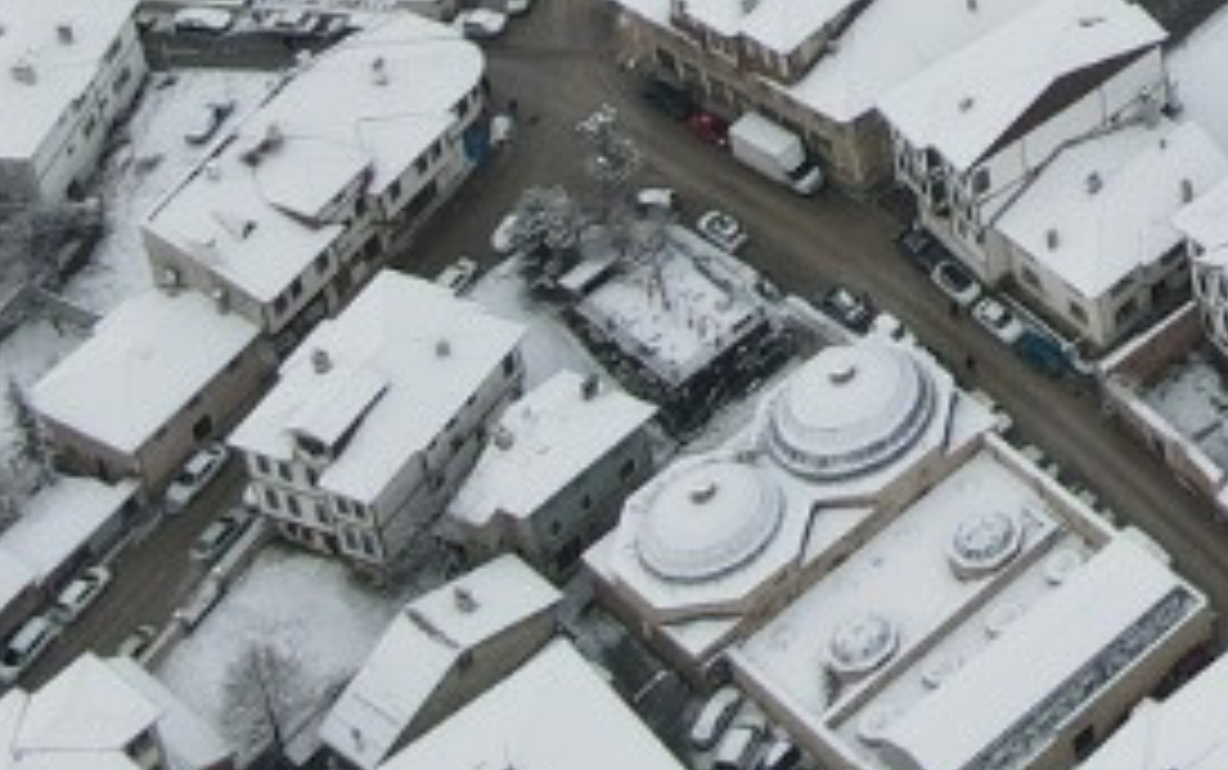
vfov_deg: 8.4
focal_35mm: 134
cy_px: -1490
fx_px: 4487
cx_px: 2393
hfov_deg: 13.5
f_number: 2.8
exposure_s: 1/400
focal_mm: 4.5
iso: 100
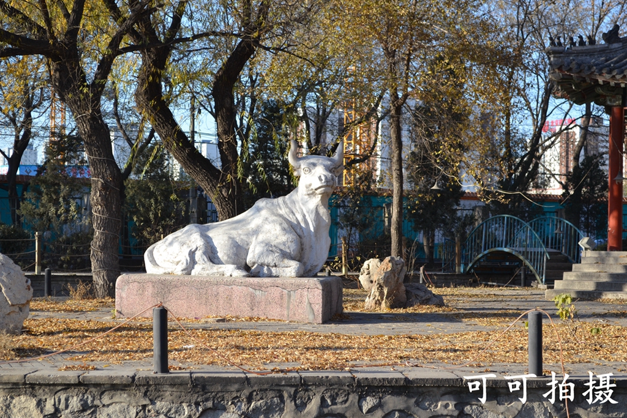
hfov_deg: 24.6
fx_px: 1437
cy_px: 209
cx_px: 314
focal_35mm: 82
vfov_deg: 16.6
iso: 200
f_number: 7.1
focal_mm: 55
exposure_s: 1/200
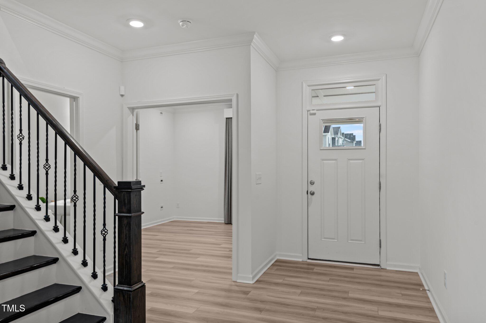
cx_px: 243
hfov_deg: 69.4
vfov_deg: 49.5
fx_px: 351
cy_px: 162
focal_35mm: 26
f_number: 6.3
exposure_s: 1/8
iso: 400
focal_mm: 26
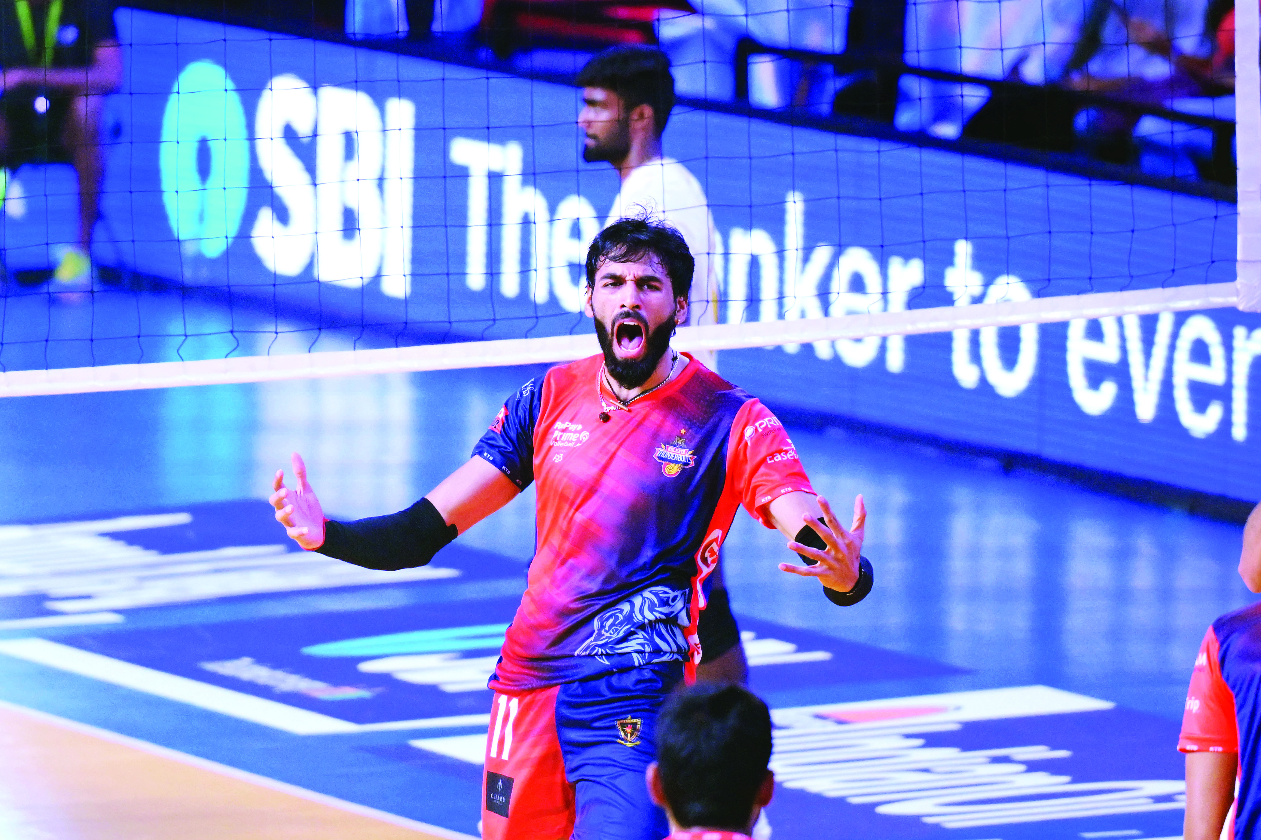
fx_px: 10505
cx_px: 630
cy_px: 420
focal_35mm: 300
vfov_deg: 4.6
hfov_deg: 6.9
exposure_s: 1/2000
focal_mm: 200
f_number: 2.8
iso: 4000
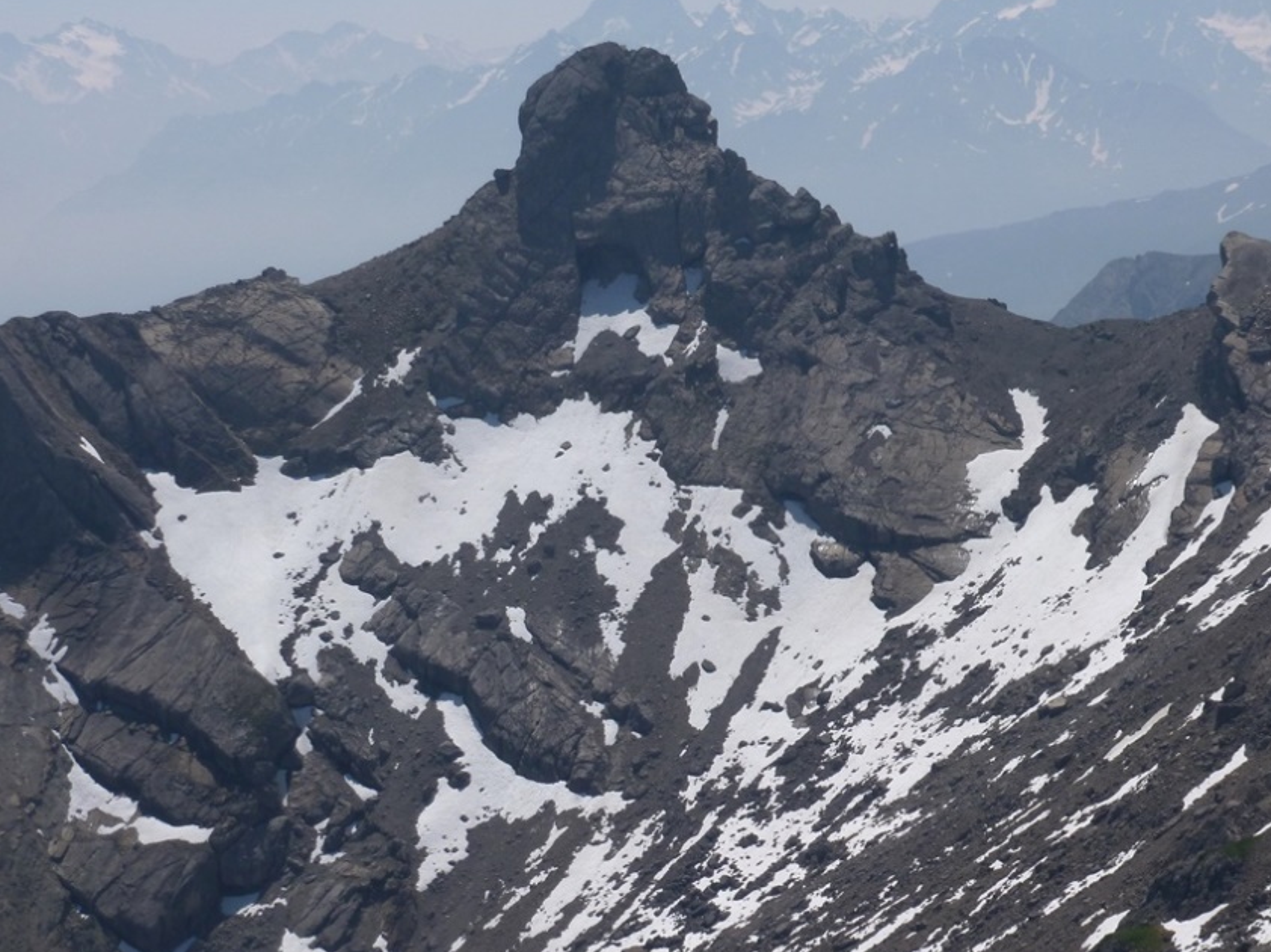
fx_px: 4552
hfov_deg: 15.9
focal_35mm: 124
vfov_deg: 11.9
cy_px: 454
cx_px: 684
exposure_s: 1/800
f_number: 5.6
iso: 100
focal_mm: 18.7
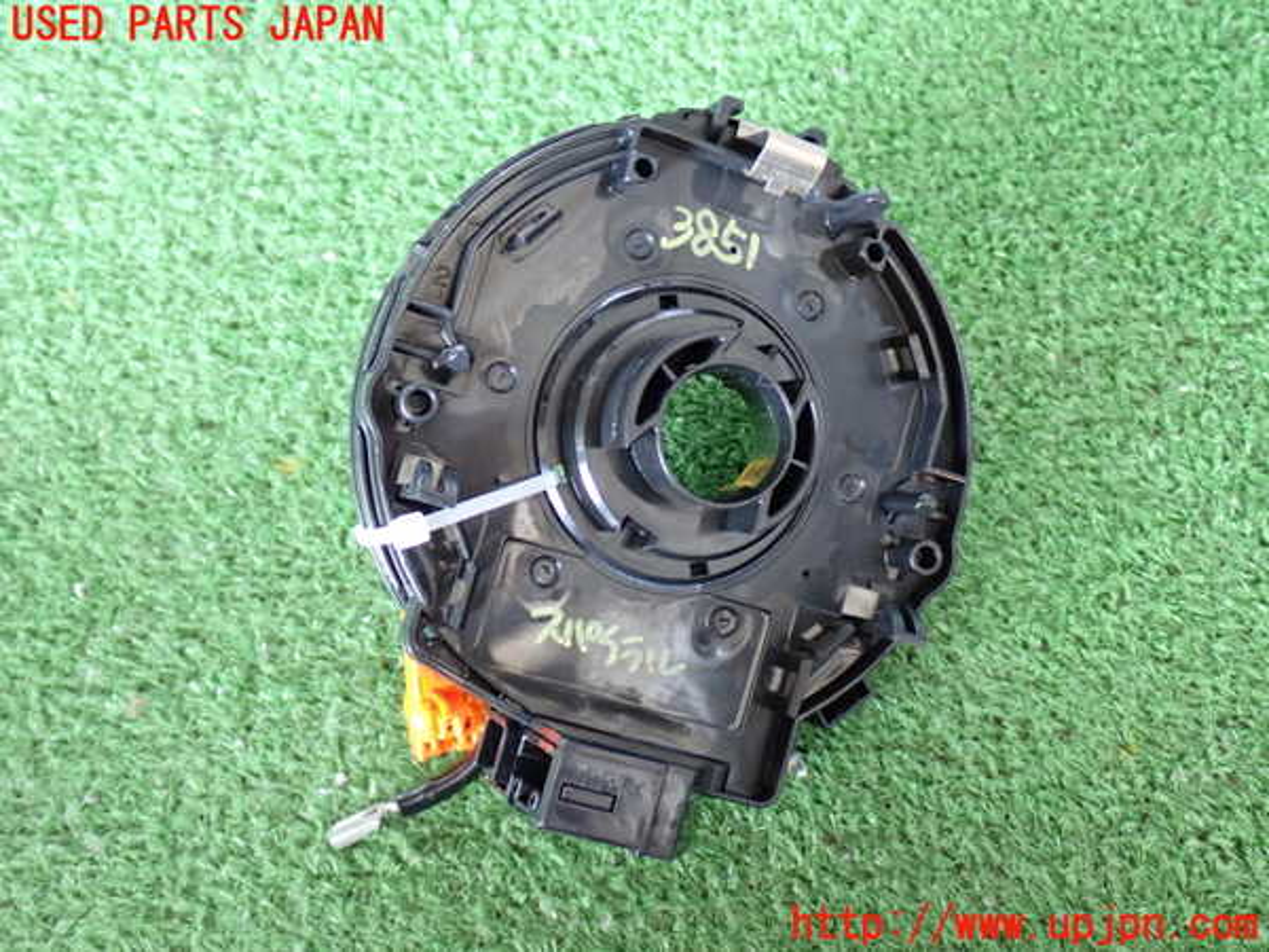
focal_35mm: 44
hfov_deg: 42.9
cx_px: 634
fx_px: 1613
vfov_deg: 32.9
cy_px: 476
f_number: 2.9
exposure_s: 1/30
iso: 800
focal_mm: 7.84
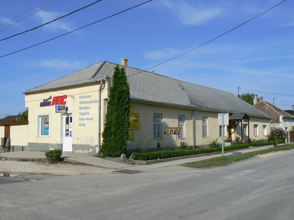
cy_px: 110
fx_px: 306
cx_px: 147
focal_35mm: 36
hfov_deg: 51.4
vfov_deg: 39.7
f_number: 8
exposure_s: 1/500
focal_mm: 6
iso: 80
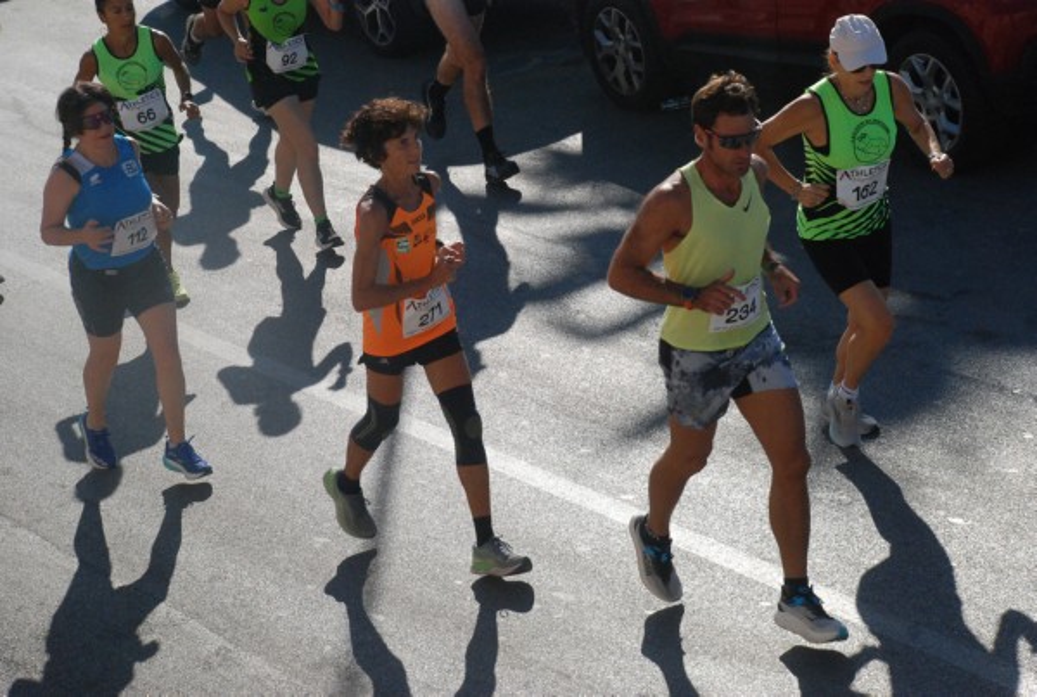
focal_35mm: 112
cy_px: 348
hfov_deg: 18.1
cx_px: 518
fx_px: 3248
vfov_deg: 12.2
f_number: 8
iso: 1000
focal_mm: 75
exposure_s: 1/2000
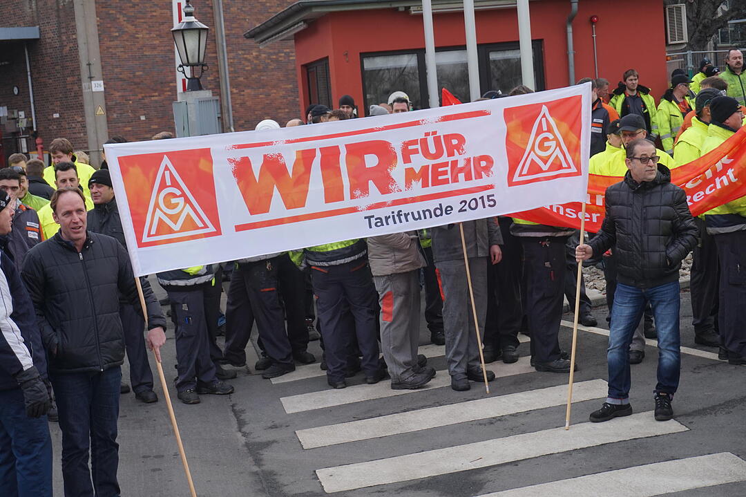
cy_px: 248
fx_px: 1336
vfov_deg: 21.1
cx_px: 373
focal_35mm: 64
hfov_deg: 31.2
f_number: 5.6
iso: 125
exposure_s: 1/80
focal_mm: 43
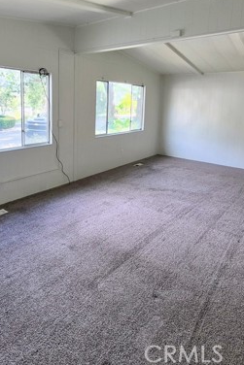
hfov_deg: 55.0
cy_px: 135
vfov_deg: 74.7
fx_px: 234
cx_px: 108
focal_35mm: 23
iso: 64
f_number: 2.2
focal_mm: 1.74
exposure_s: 1/60
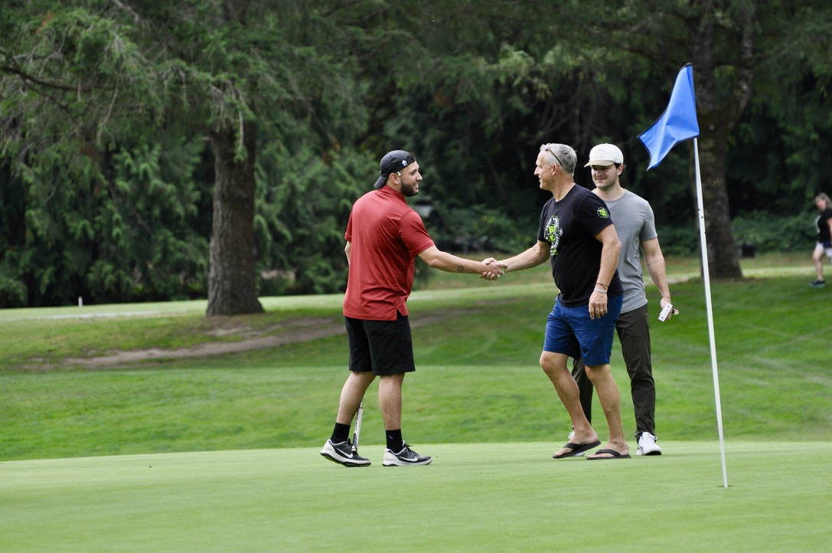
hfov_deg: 6.9
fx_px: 6925
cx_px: 416
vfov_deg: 4.6
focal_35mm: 300
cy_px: 276
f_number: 5.3
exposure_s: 1/1000
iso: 400
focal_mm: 200
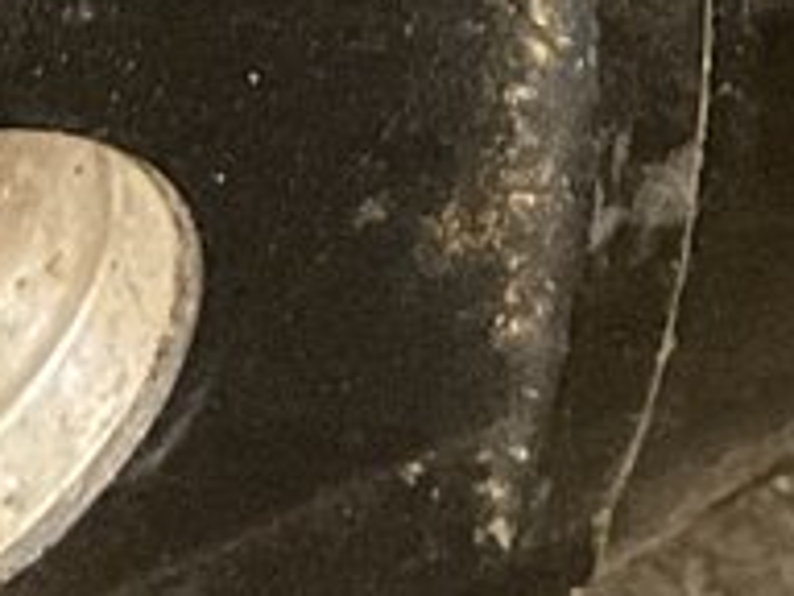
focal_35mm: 229
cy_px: -1678
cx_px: 986
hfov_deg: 8.5
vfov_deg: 5.7
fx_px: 5253
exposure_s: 1/24
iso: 500
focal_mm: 3
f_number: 1.8
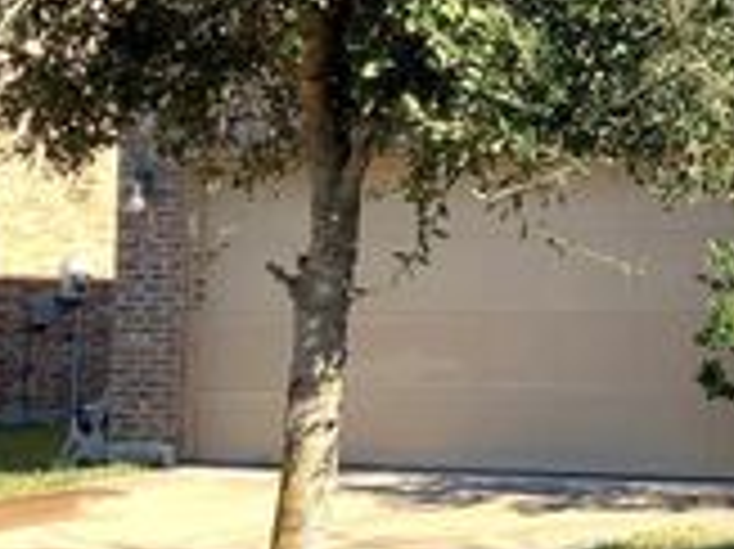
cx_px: 923
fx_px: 1886
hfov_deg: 20.4
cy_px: 110
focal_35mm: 89
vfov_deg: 16.5
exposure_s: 1/804
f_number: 1.8
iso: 16
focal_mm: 3
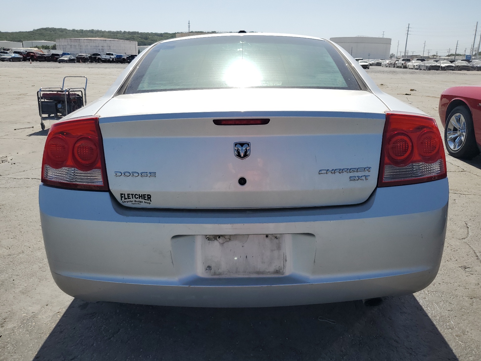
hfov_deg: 65.3
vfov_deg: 51.4
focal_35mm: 27
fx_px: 375
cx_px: 249
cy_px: 175
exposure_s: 1/5000
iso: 50
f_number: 1.5
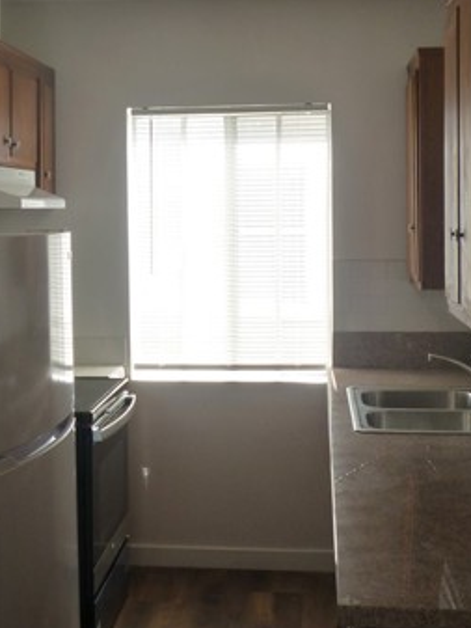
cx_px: 168
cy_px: 296
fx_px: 997
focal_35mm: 55
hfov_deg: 26.5
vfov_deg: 34.9
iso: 125
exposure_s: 1/100
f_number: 3.3
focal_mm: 5.2
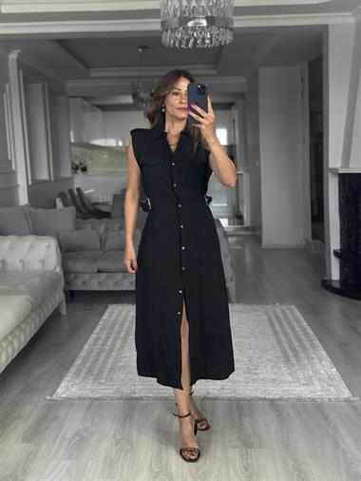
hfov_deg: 30.3
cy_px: 240
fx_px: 667
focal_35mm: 48
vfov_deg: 39.6
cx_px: 180
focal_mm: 6.86
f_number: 1.78
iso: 100
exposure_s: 1/121
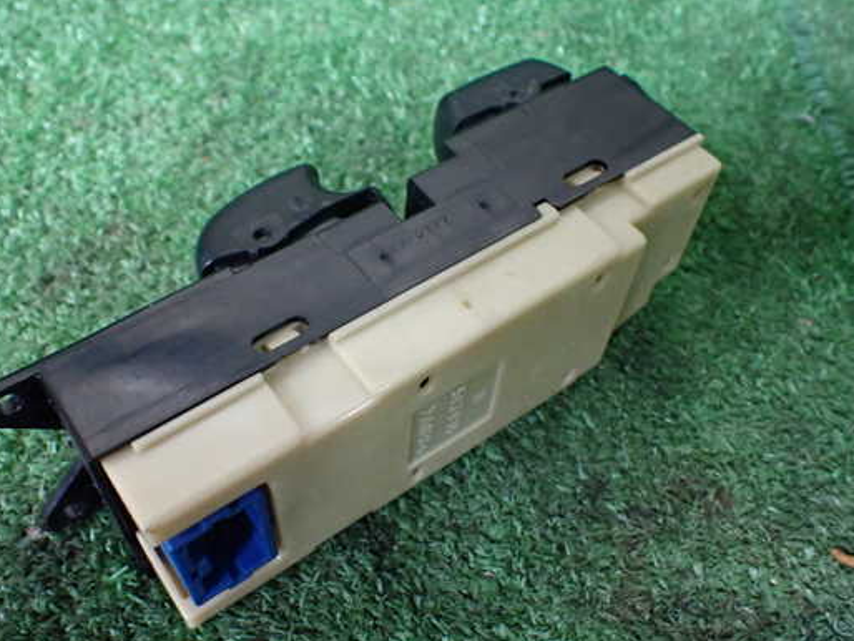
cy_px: 330
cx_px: 382
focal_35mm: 35
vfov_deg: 40.7
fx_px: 864
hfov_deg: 52.5
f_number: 2.3
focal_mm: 5.4
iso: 800
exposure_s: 1/125
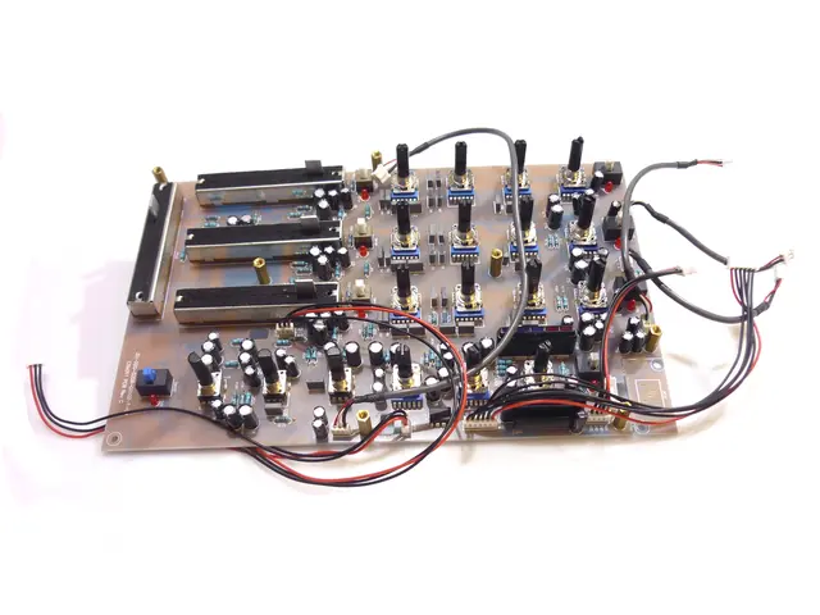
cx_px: 410
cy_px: 308
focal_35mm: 33
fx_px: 782
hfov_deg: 55.4
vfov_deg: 42.9
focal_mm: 5.5
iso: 80
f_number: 2.8
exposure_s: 1/30
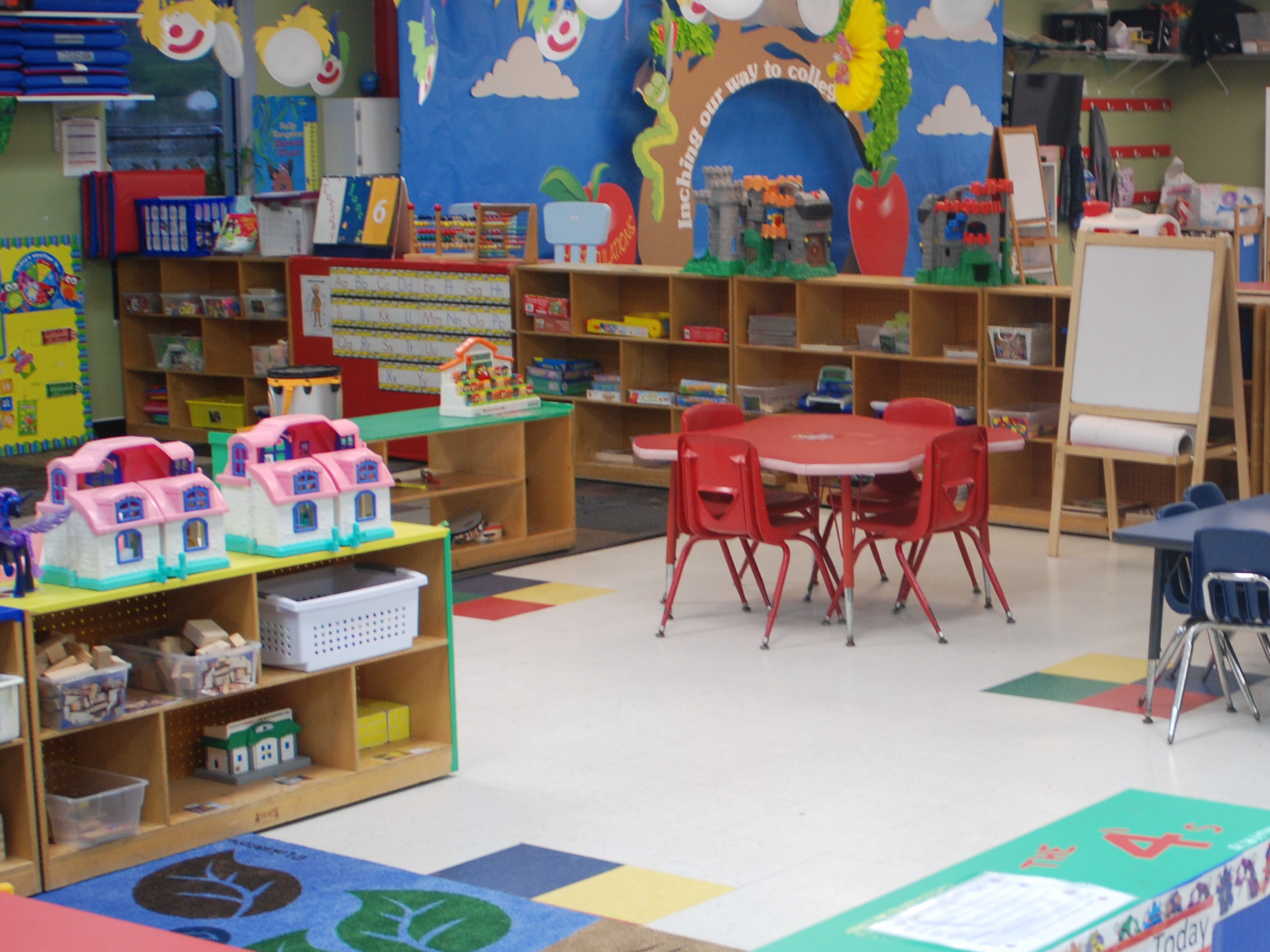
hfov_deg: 27.4
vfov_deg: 21.3
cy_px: 541
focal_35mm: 69
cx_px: 1080
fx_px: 2532
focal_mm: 28
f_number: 3.5
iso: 320
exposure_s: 1/30
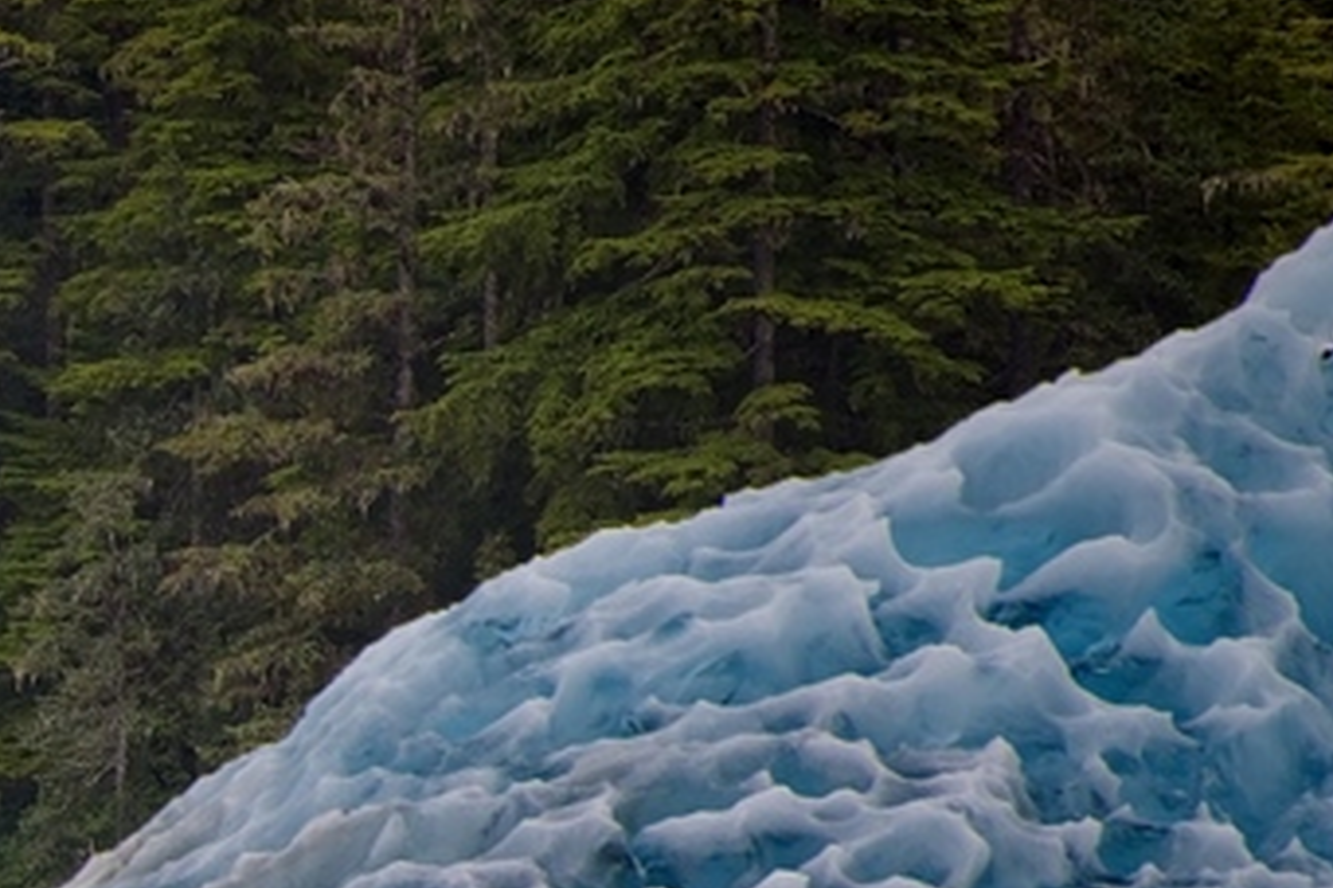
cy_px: 1314
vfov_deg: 1.2
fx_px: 41708
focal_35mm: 1127
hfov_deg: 1.8
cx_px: -852
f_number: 5.6
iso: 280
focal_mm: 300
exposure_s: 1/640
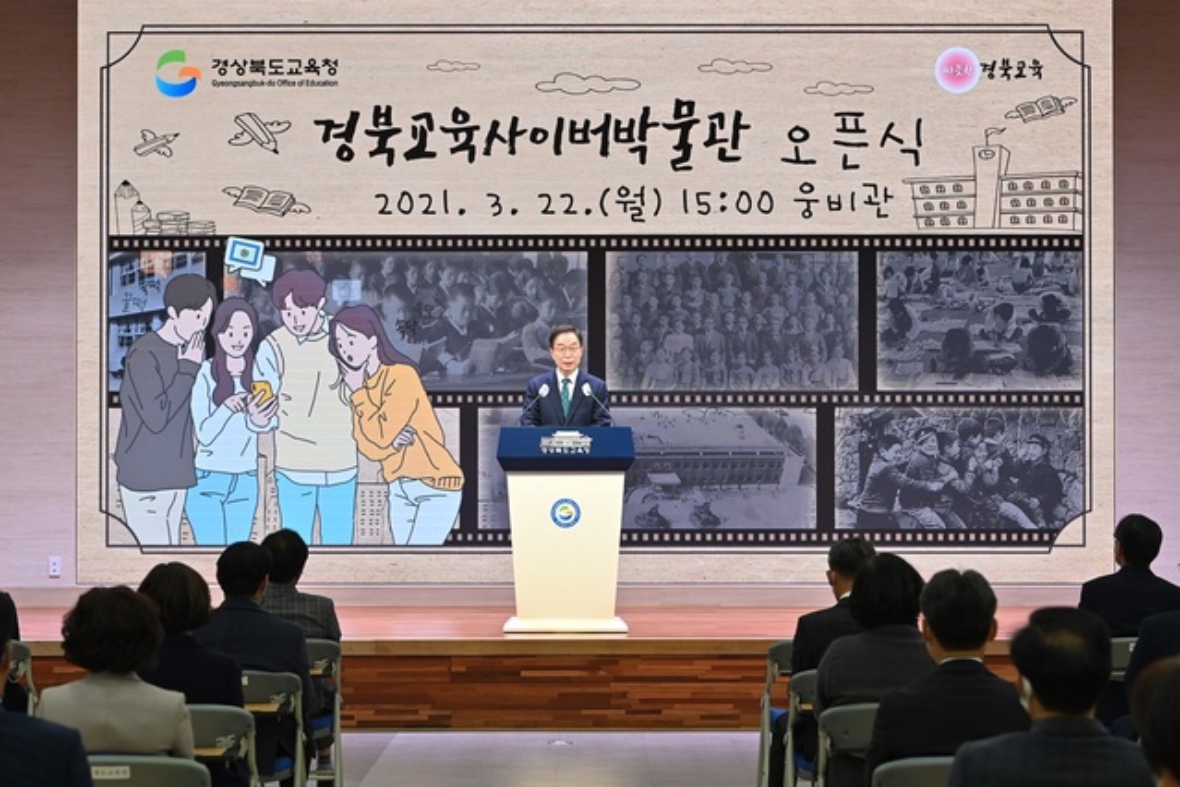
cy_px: 394
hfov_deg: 21.5
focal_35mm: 95
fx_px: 3114
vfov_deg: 14.4
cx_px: 590
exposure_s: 1/160
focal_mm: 95
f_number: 6.3
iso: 1250
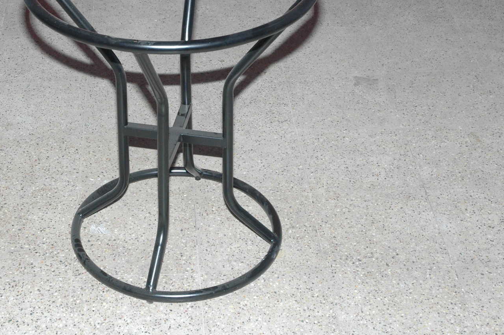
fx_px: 1119
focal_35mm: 80
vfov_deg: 17.0
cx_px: 173
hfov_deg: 25.3
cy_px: 123
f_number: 6.3
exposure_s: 1/80
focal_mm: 34
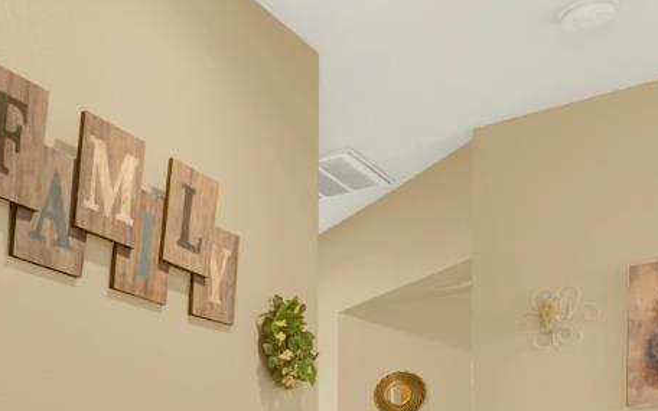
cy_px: 502
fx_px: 843
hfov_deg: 32.8
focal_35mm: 47
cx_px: -180
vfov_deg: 24.6
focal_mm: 14
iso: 100
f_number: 14
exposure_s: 1/2
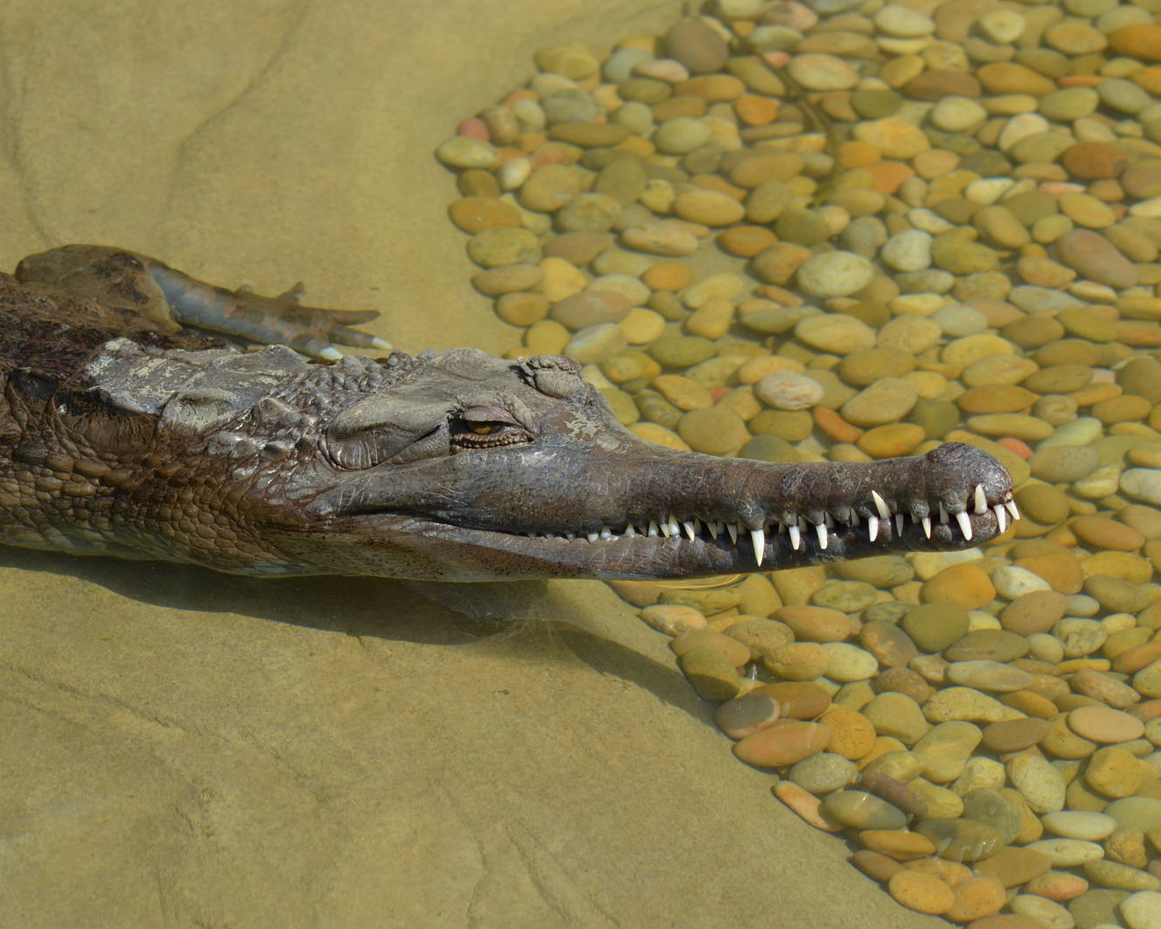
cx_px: 588
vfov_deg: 6.7
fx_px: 7889
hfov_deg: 8.4
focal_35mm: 230
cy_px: 464
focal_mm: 135
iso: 200
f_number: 6.3
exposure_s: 1/640
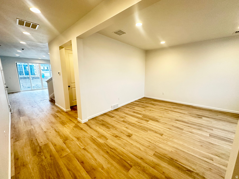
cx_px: 120
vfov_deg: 85.7
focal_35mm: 14
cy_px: 90
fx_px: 97
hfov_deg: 102.1
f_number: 2.2
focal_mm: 2.22
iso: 250
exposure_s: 1/60
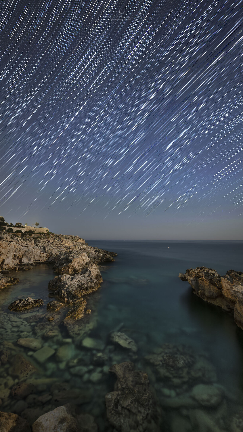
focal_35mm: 17
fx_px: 195
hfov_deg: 63.9
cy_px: 219
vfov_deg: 95.9
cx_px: 121
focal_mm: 16
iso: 400
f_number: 2.2
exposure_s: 20
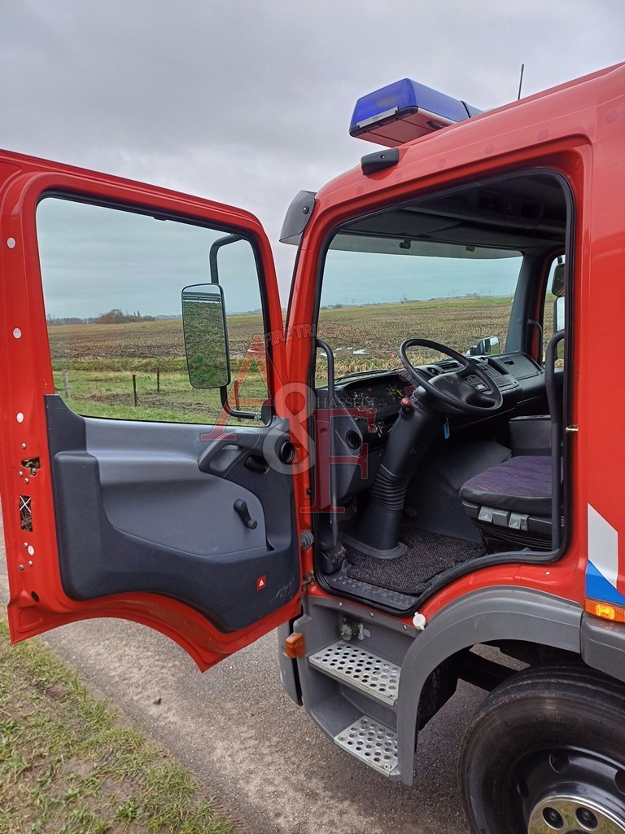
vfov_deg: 69.4
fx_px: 602
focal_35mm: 25
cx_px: 312
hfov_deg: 54.9
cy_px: 417
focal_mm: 4.65
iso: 50
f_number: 1.8
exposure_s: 1/186
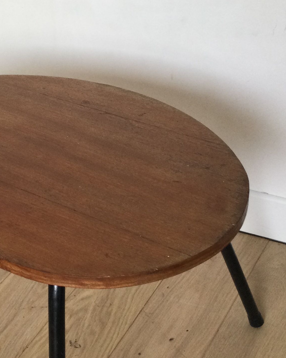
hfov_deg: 21.8
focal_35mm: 69
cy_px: 188
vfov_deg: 27.5
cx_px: 40
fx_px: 730
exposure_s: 1/33
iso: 64
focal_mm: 3.3
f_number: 2.4
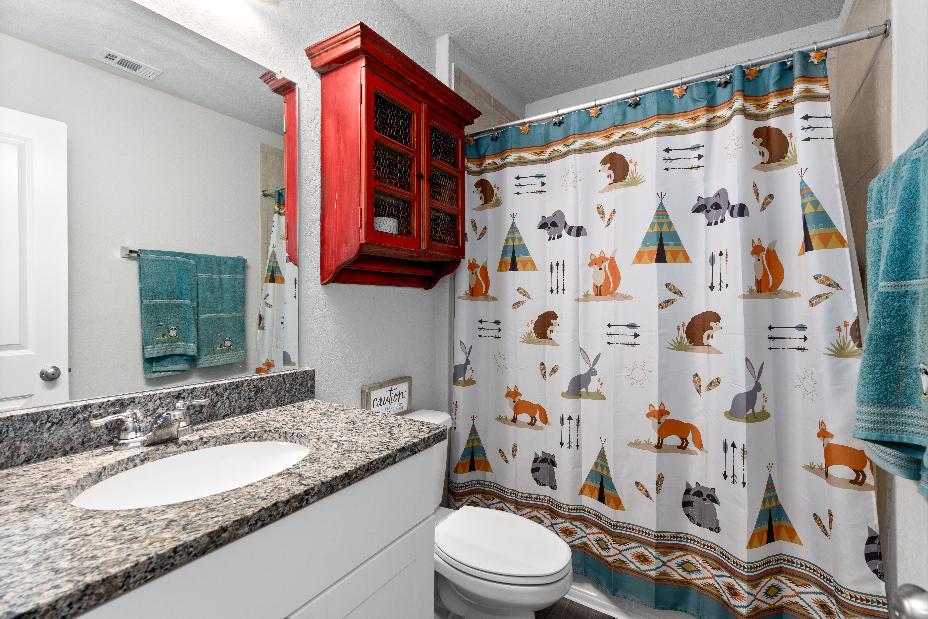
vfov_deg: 73.7
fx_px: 412
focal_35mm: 16
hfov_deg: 96.7
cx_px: 464
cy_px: 310
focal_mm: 16
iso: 200
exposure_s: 1.3
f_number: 8
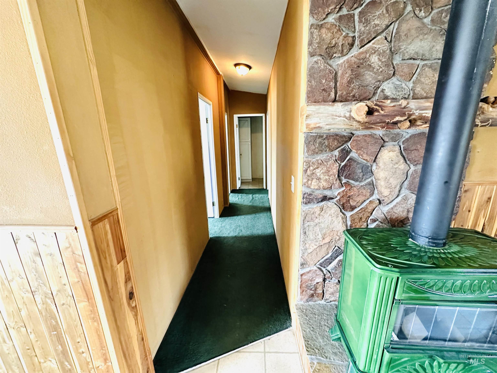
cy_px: 186
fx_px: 201
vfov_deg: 85.7
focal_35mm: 14
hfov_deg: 102.1
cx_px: 248
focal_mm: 2.22
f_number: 2.2
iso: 800
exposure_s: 1/60
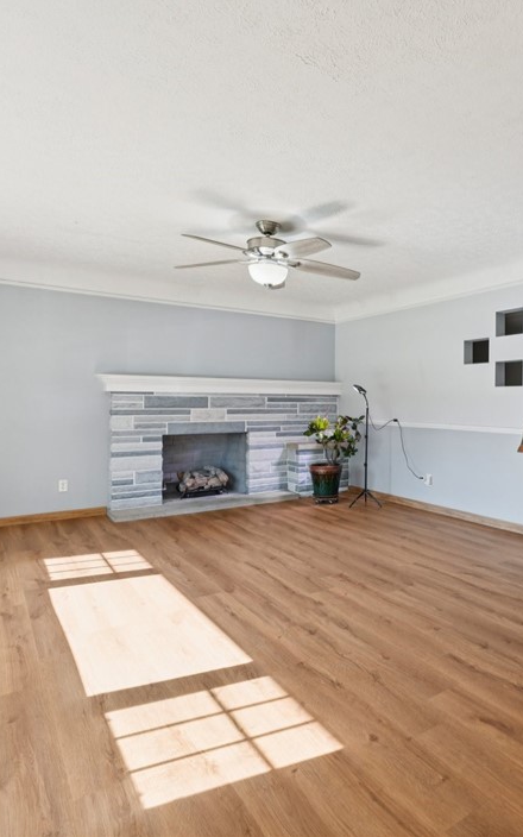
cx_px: 433
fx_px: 502
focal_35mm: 22
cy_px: 408
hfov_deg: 51.0
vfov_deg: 79.6
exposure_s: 1/25
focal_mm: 14
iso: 200
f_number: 5.6
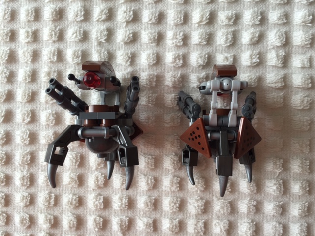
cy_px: 118
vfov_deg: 48.2
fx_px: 264
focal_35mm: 29
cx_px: 158
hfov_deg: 61.7
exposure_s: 1/60
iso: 32
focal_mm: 4.15
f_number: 2.2
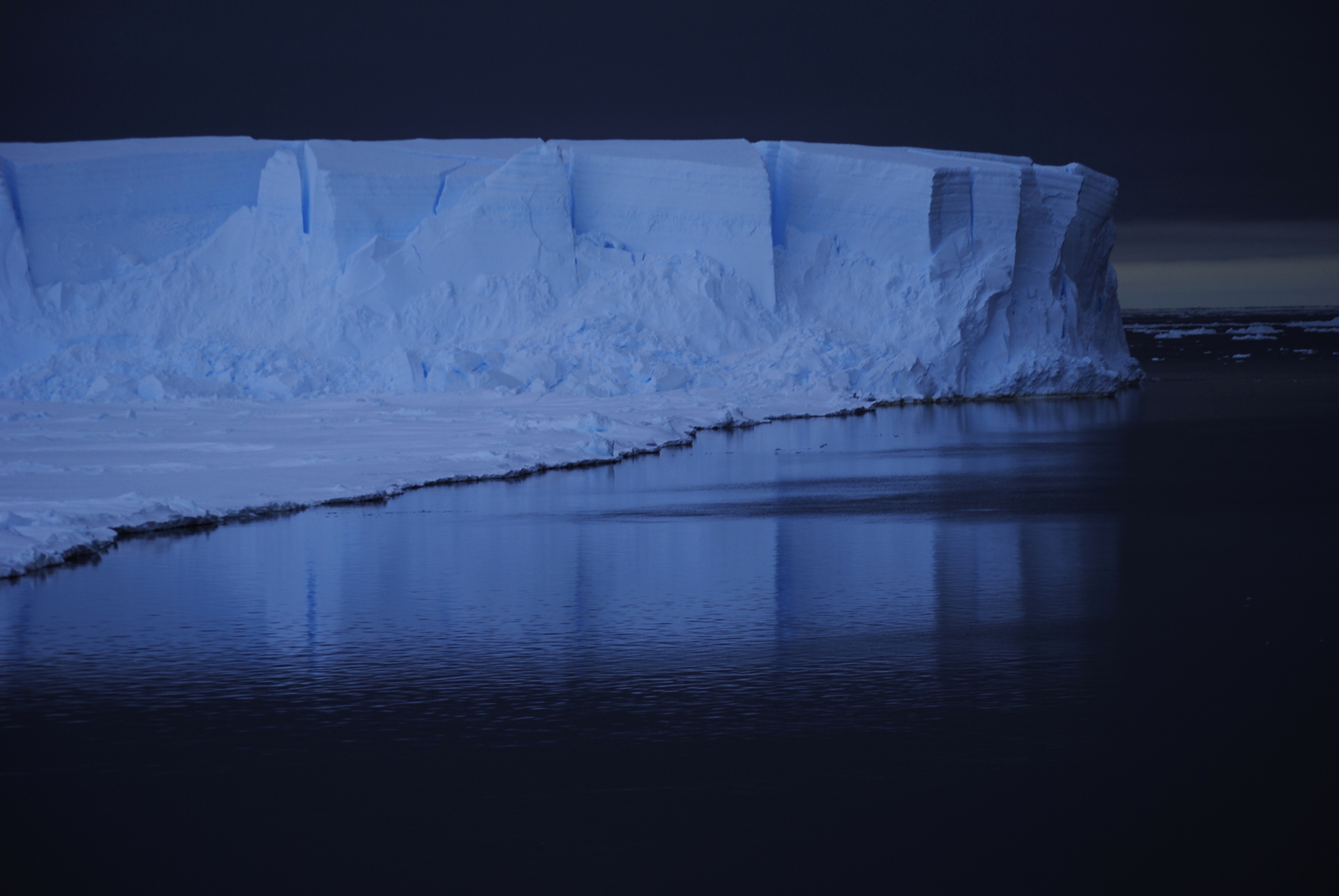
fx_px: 4804
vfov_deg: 10.7
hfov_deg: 15.9
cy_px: 448
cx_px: 670
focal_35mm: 129
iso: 100
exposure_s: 1/15
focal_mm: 86
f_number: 6.3
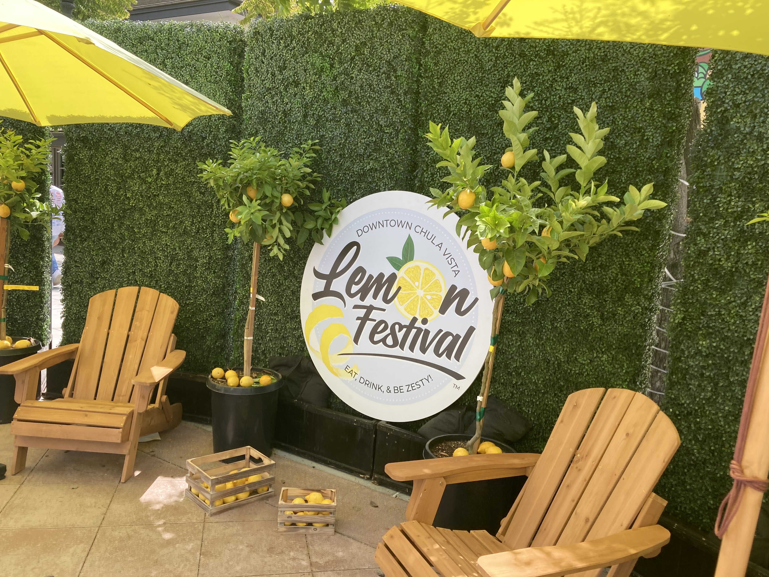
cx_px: 384
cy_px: 288
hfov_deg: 63.4
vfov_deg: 49.7
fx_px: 622
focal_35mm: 28
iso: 20
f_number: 1.8
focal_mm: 3.99
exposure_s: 1/454
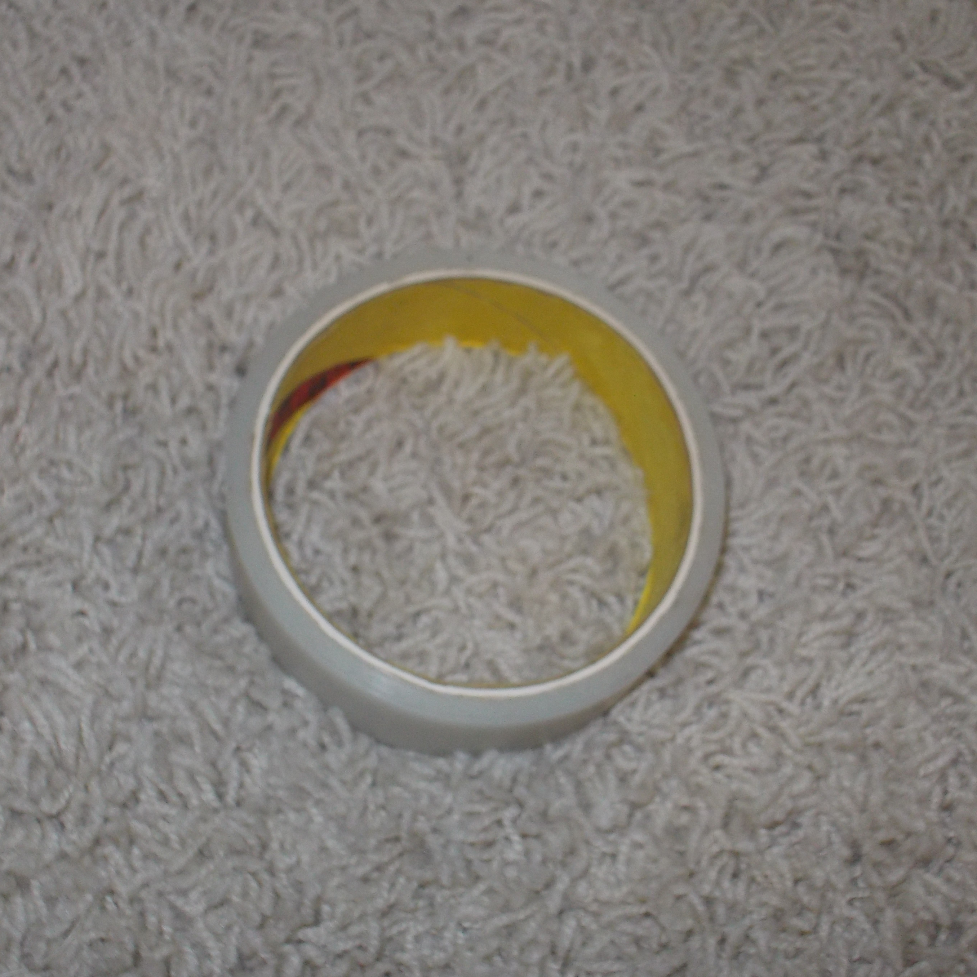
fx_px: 1405
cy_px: 490
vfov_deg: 38.3
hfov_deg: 38.3
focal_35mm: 44
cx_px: 515
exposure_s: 1/30
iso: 200
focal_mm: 5.2
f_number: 3.7
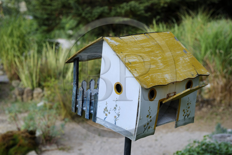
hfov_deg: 28.9
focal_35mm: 70
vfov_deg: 19.4
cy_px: 78
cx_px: 116
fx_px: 451
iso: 400
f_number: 6.3
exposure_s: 1/160
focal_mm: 70
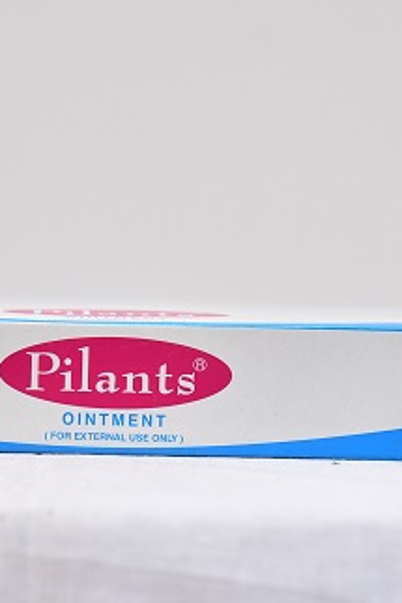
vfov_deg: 13.2
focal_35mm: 155
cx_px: 118
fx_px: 2593
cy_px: 436
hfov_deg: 8.9
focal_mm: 95
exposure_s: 1/125
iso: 1600
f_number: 4.5
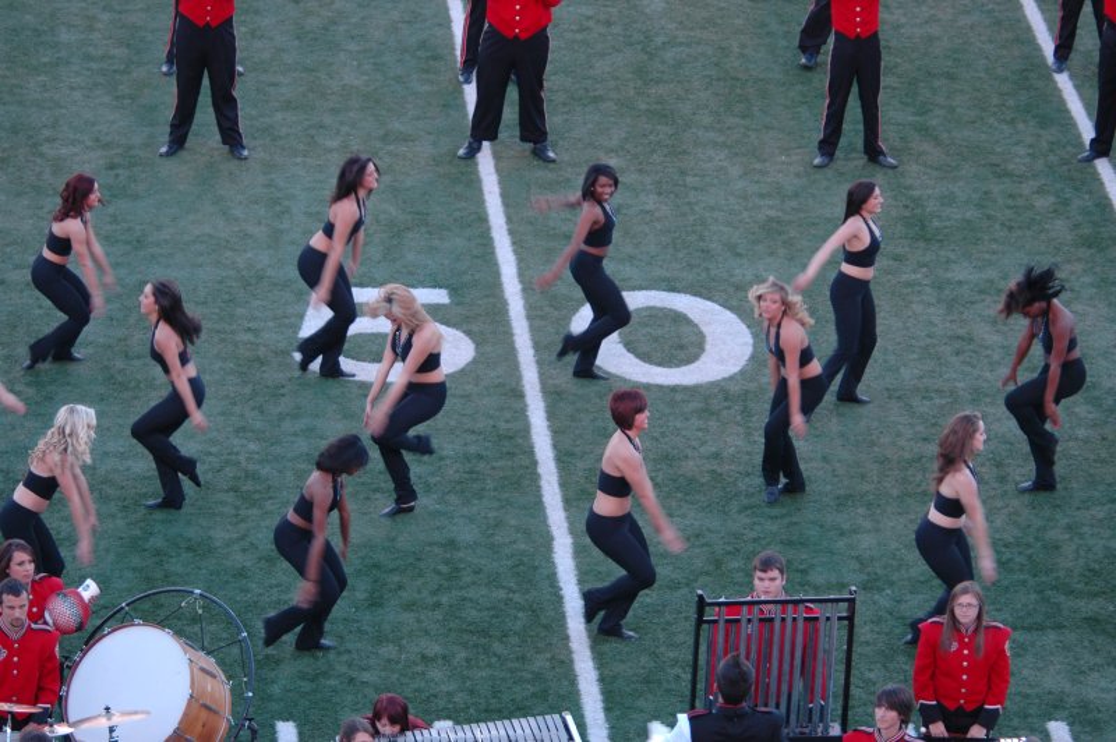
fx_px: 6504
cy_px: 371
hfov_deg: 9.8
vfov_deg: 6.5
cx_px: 558
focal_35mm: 210
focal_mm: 140
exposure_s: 1/60
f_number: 5.6
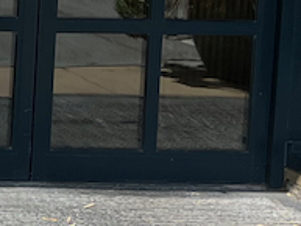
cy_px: -117
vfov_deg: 8.4
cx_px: -591
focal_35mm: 172
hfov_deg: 9.2
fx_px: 1497
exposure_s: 1/2755
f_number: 1.6
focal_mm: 5.1
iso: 50
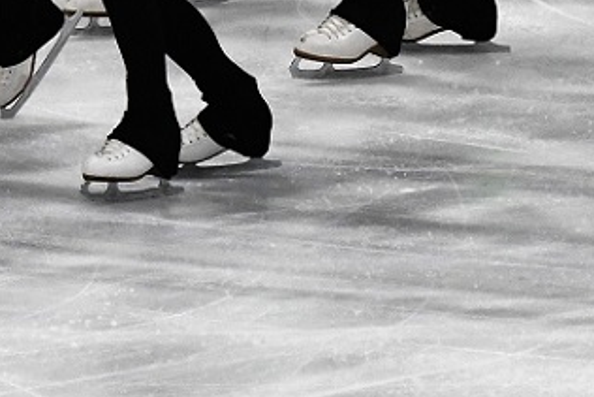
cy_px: -188
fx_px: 15104
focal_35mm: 915
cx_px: 242
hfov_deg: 2.3
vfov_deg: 1.5
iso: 2800
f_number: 2.8
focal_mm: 160
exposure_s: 1/1000
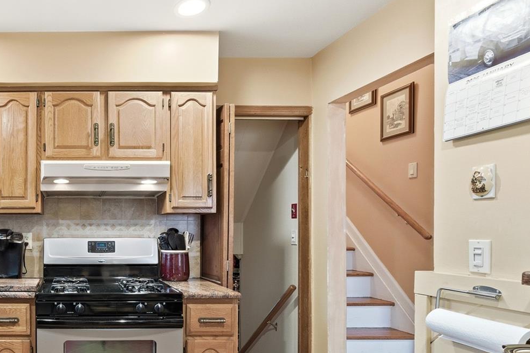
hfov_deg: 62.3
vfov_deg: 50.4
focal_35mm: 25
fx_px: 368
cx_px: 72
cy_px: 234
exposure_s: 1/50
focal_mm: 12
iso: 400
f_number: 8
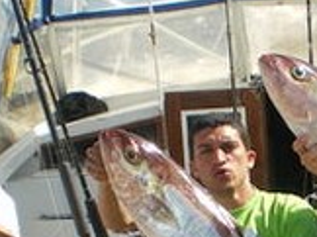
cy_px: 261
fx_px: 1280
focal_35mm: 140
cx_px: 346
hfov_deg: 13.8
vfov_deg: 10.4
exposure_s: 1/250
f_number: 4.6
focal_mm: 6.3
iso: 50
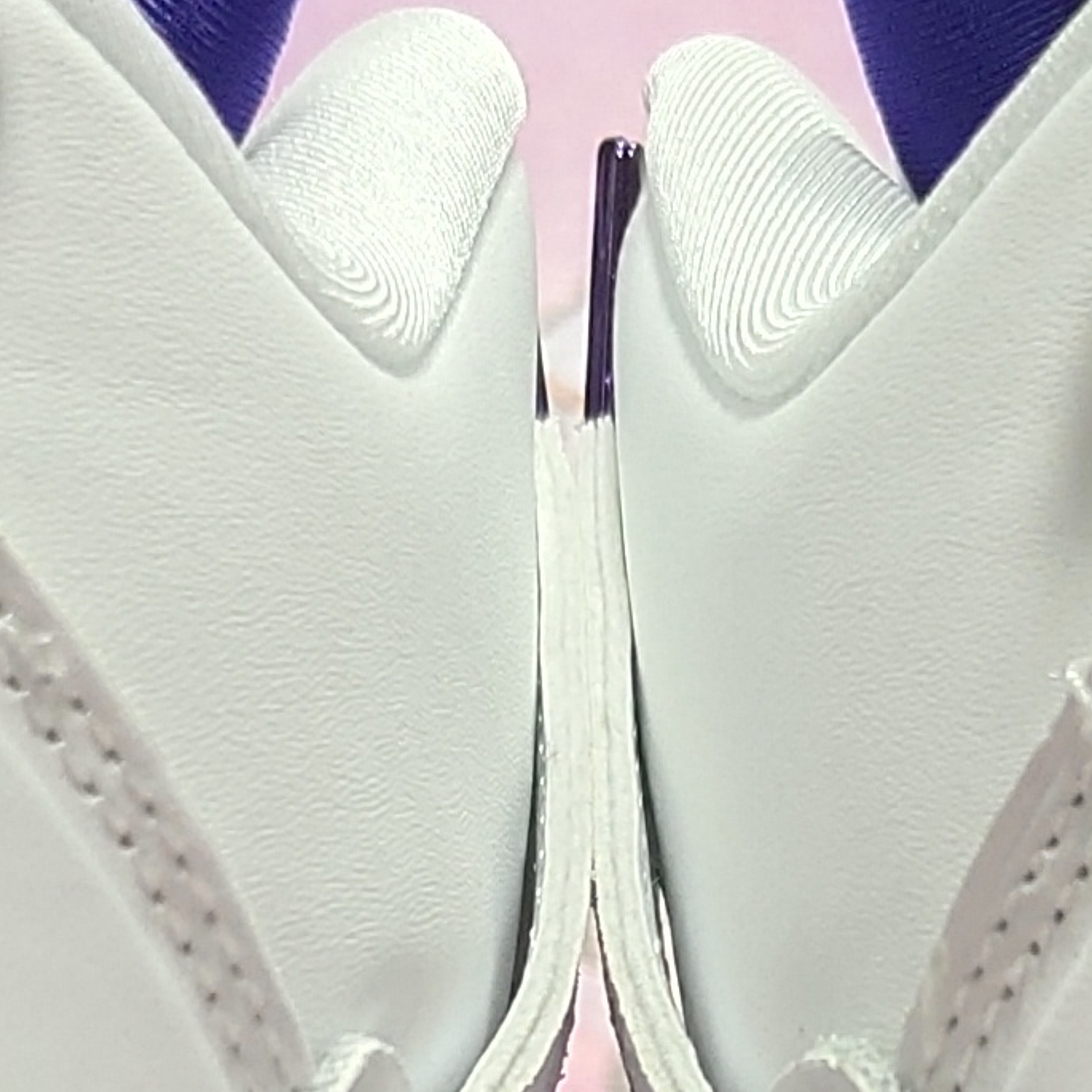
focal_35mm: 156
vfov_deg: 11.0
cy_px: 1357
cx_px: 496
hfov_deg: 11.2
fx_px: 5568
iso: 50
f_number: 1.79
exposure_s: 1/1189
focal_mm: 4.35
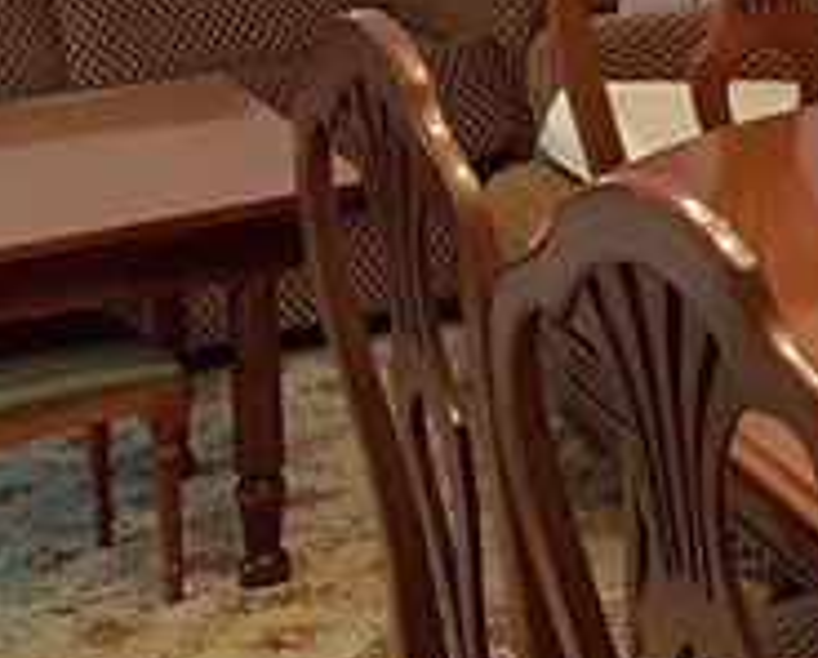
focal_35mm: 117
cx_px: 1423
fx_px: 2839
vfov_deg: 12.5
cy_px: -347
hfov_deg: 14.6
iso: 250
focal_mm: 4.2
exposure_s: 1/25
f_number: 1.7
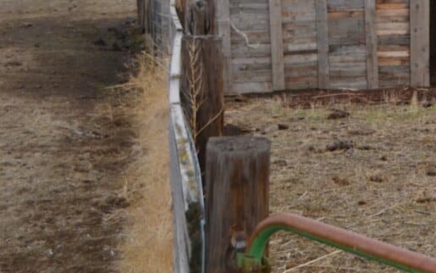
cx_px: 530
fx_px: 1272
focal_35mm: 107
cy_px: 8
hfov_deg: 18.4
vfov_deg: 12.1
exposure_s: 1/200
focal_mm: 28
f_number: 5.6
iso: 100
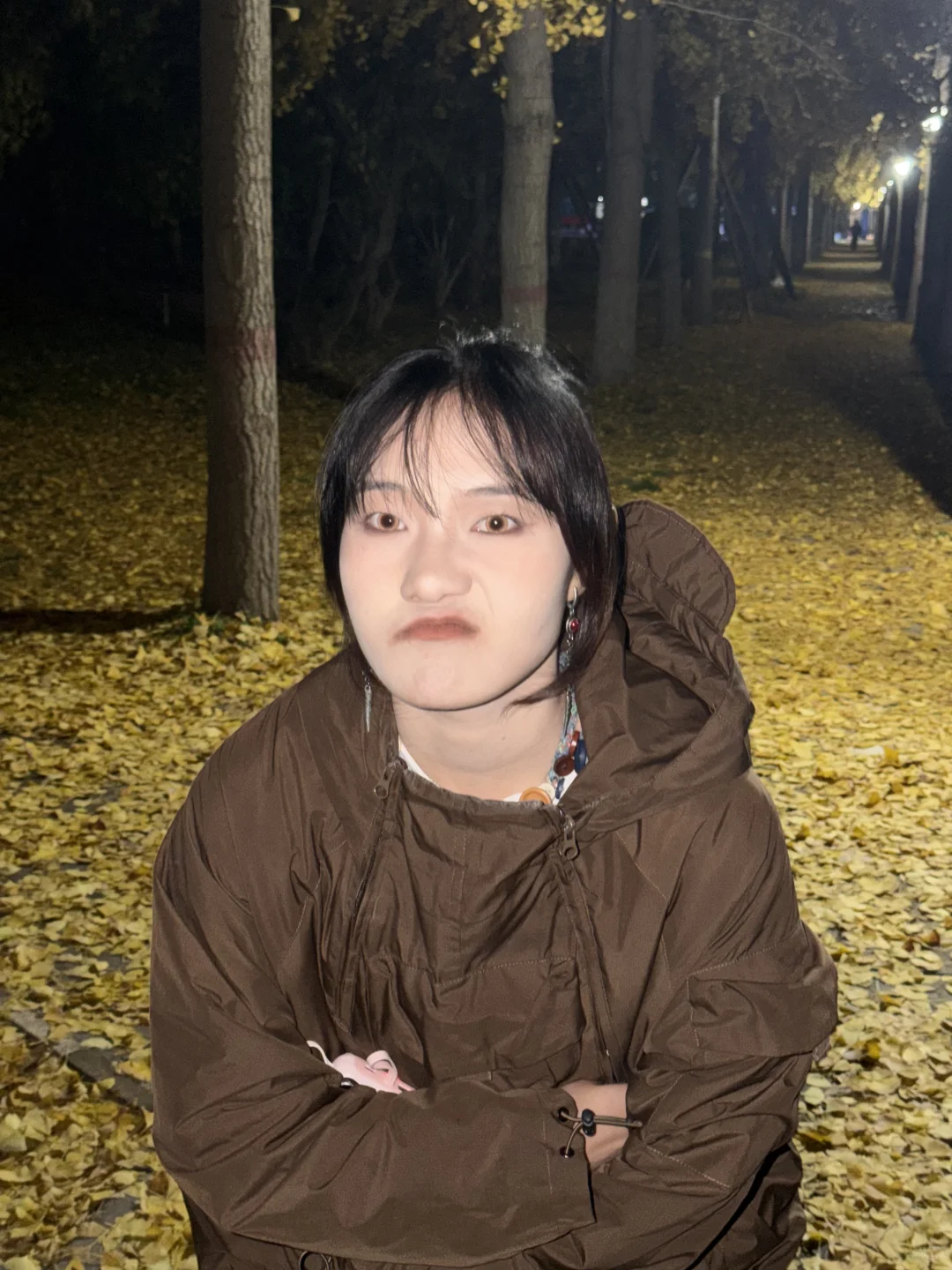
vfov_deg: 39.7
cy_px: 635
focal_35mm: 48
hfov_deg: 30.3
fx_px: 1760
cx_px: 476
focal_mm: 6.76
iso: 64
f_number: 1.78
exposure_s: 1/4
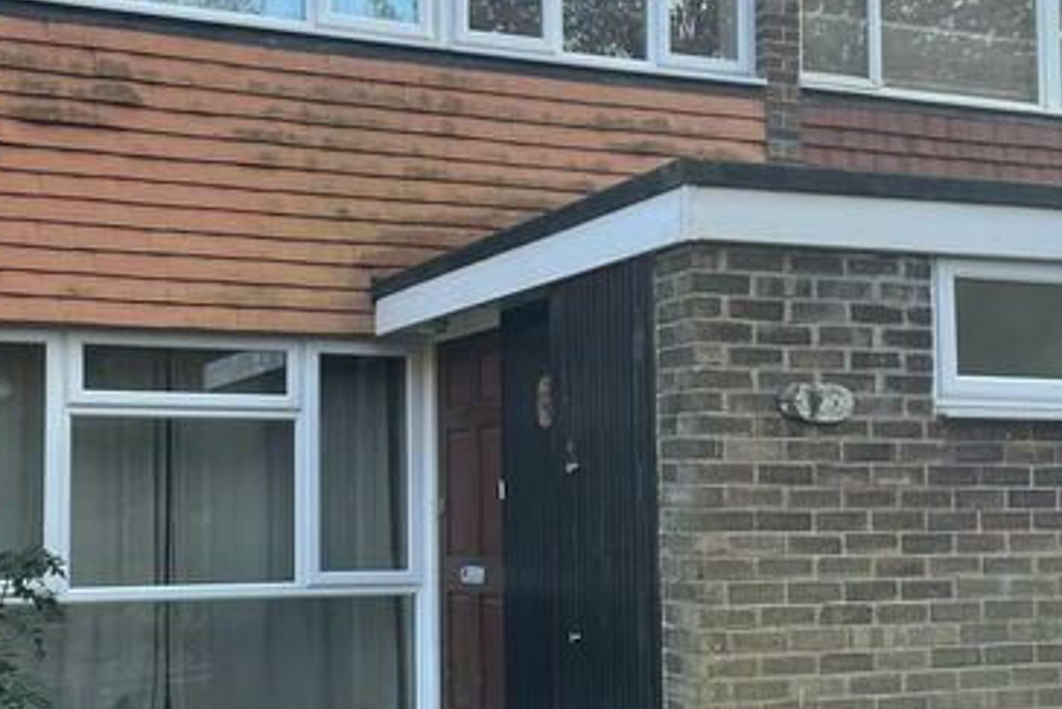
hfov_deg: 37.8
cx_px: 371
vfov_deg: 26.0
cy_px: 425
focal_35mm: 52
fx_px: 1535
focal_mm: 4.2
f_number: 1.6
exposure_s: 1/124
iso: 32
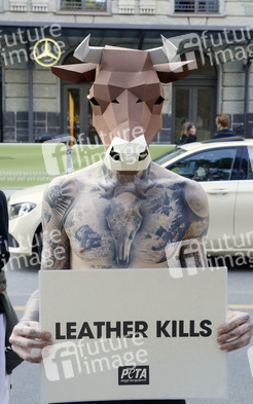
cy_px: 203
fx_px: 639
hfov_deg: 22.4
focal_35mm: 58
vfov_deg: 35.1
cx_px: 124
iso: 1000
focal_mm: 56
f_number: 10
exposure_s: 1/160
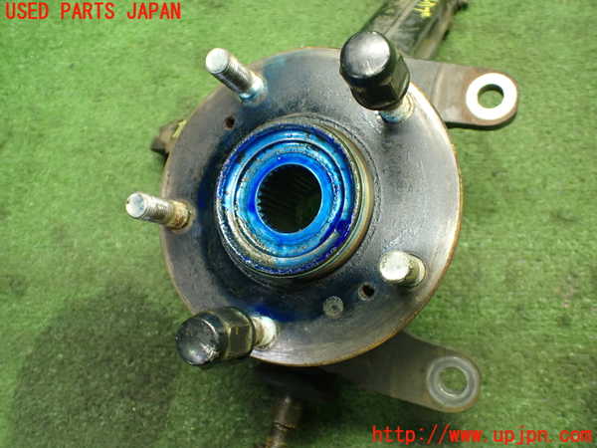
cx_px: 298
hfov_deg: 60.0
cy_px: 224
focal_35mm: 30
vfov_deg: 46.8
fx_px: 517
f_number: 2.3
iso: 800
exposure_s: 1/80
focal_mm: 5.4
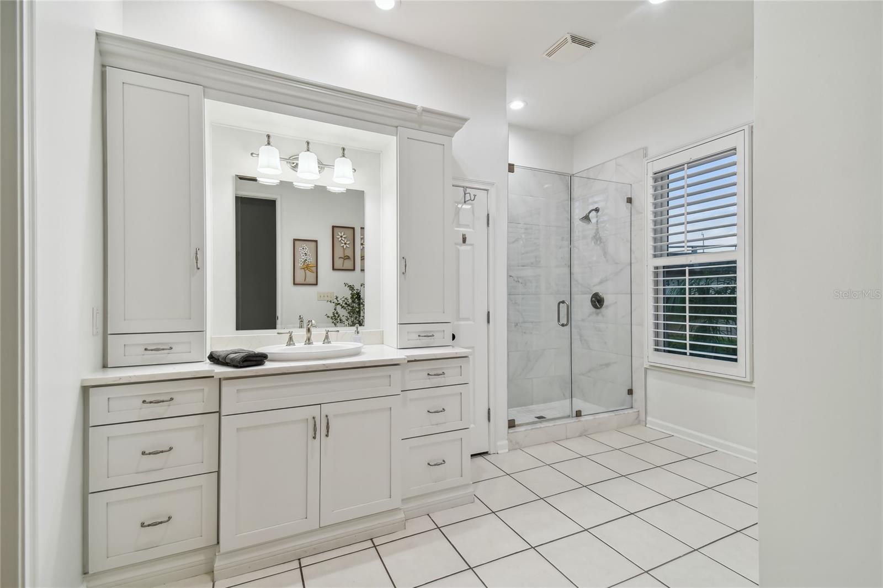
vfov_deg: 77.3
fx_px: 368
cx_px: 442
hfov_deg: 100.4
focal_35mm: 15
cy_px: 294
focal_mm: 10
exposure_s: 1/6
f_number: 7.1
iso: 100
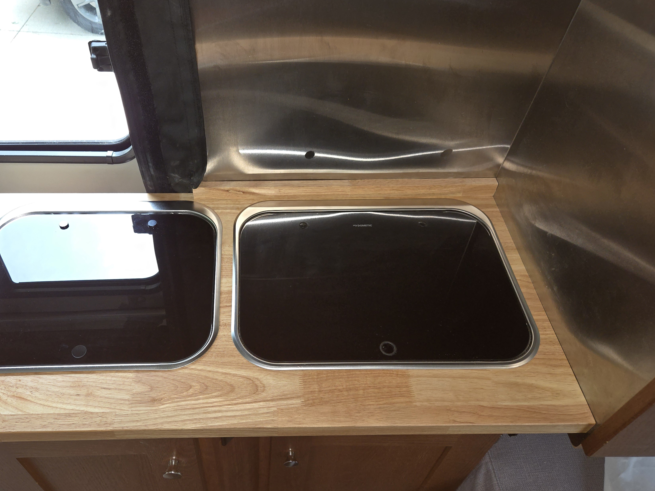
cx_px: 261
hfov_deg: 62.9
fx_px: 530
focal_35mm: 28
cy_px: 246
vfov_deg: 49.7
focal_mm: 5.4
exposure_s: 1/40
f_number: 1.8
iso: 100
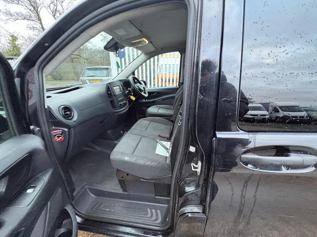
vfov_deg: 85.7
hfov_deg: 102.1
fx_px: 128
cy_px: 118
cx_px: 158
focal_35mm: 14
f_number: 2.2
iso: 640
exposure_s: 1/60
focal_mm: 2.22
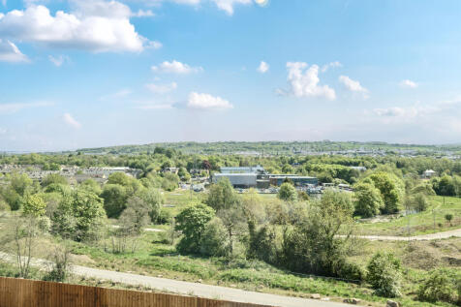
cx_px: 230
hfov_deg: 60.3
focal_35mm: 31
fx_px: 397
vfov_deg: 42.3
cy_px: 154
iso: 400
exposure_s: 1/400
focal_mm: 21
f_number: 8
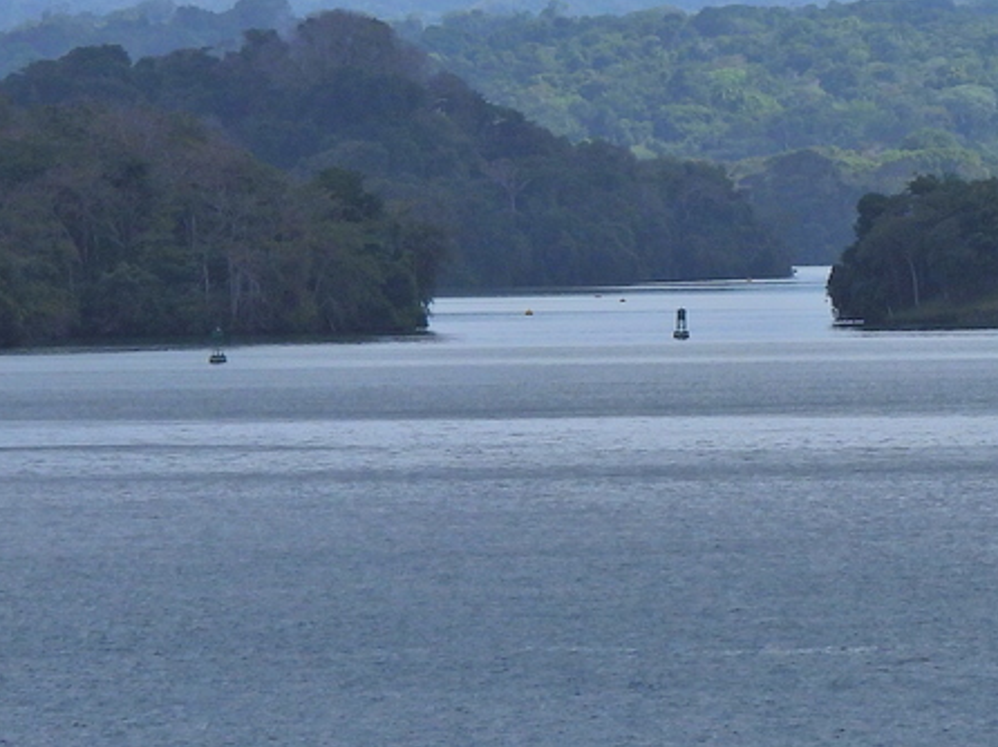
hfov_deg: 3.5
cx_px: 1152
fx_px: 16540
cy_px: 69
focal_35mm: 574
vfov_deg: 2.6
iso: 100
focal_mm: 35.7
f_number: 4.5
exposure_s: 1/1250
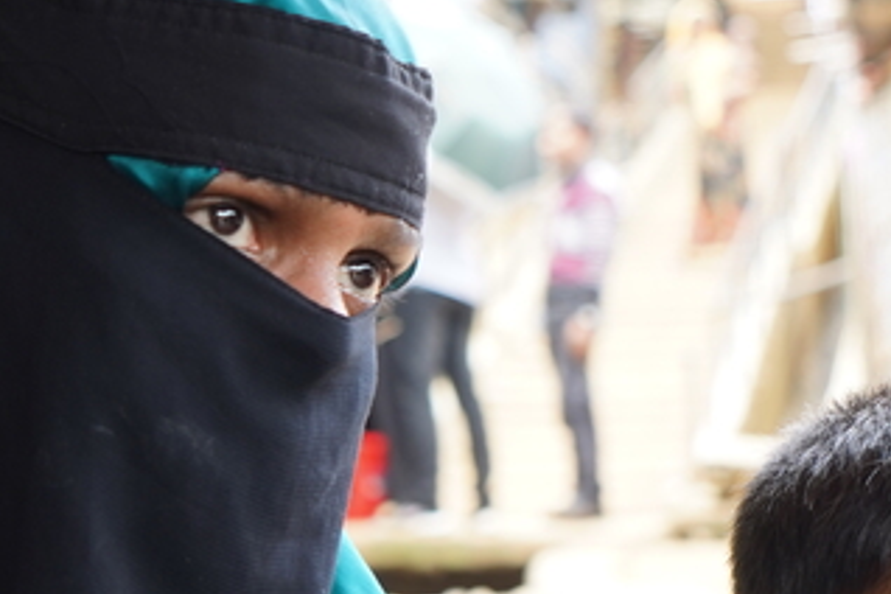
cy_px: 584
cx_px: 482
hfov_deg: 15.9
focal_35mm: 129
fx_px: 3193
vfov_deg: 10.5
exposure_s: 1/50
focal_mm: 41
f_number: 4.5
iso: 250
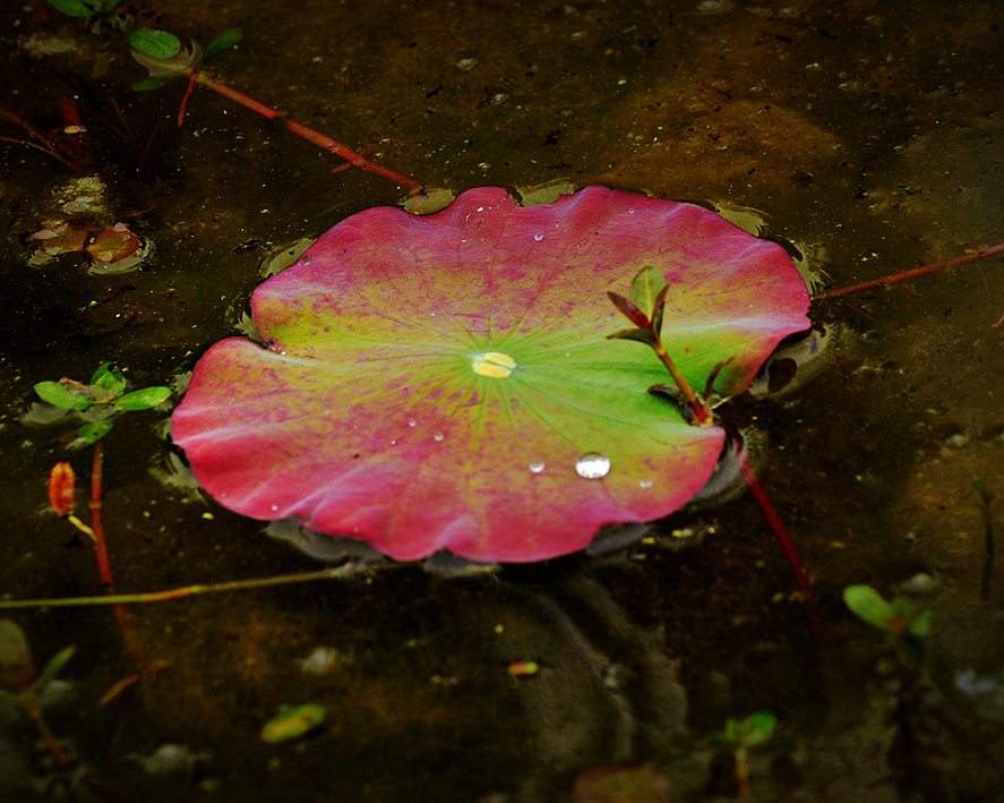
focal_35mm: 340
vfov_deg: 4.6
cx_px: 471
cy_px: 402
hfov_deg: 5.7
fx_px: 10100
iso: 250
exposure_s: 1/200
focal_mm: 200
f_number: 8
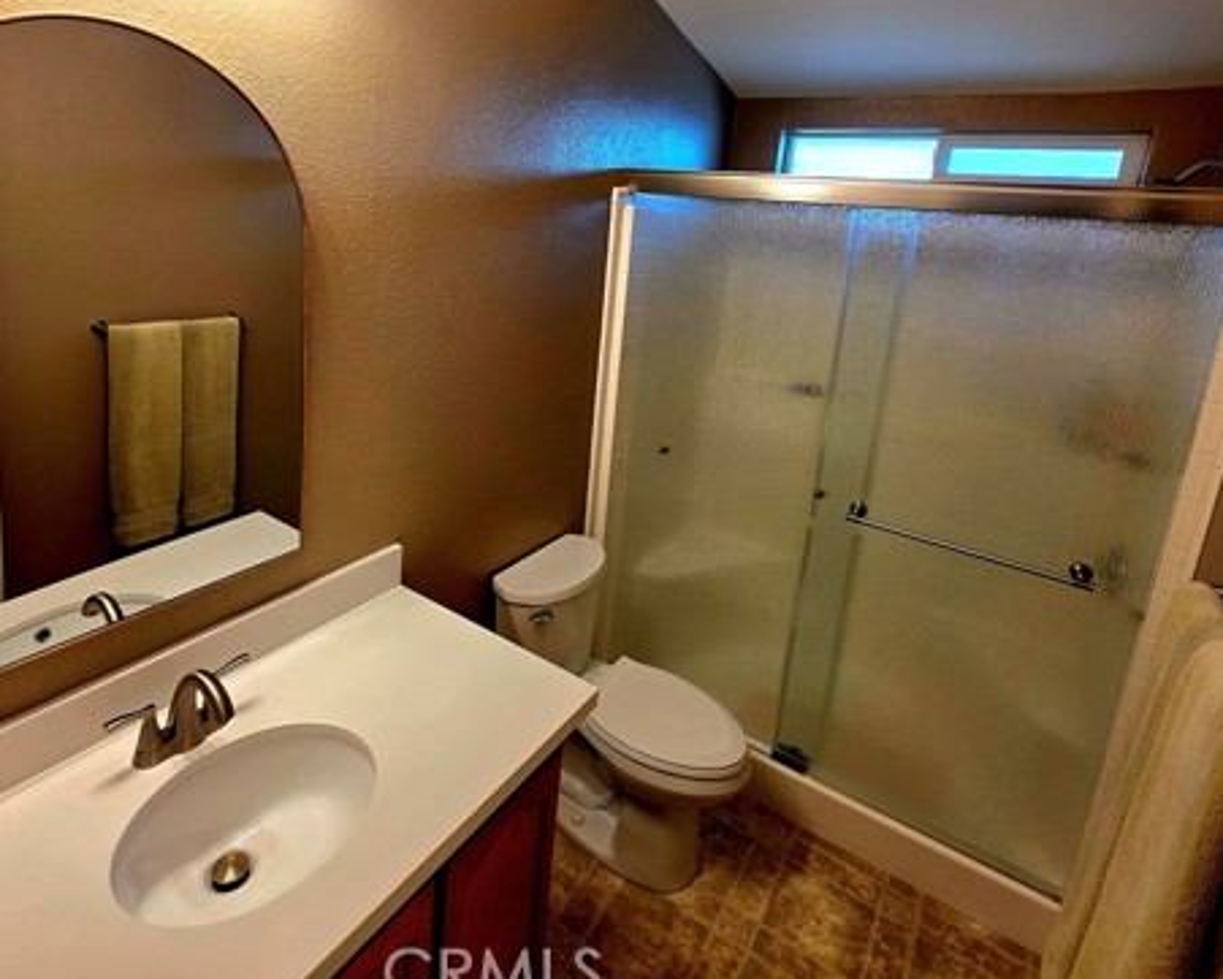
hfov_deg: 86.2
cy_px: 361
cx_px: 564
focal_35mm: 18
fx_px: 652
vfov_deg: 72.5
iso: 80
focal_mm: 2.2
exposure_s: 1/120
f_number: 1.9
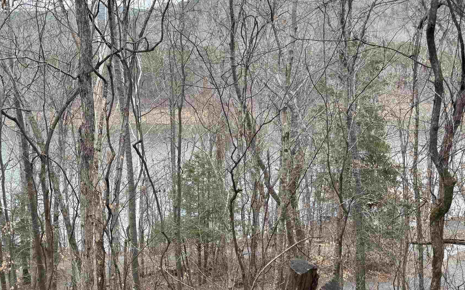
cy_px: 203
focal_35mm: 46
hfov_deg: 43.3
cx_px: 186
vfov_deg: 27.7
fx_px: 583
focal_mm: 6.76
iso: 80
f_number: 1.78
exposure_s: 1/840
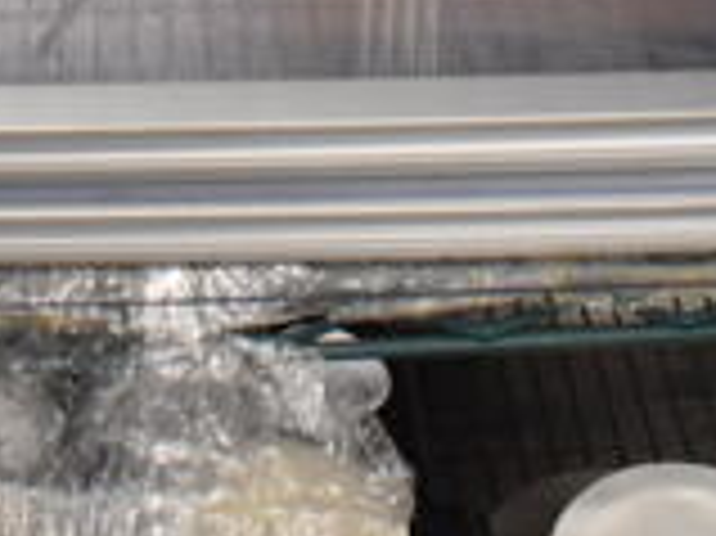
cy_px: -369
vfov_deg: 13.5
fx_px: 2067
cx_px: 113
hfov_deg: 19.4
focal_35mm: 100
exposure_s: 1/125
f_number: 3.5
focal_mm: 18
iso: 2200
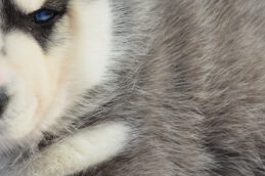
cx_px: 4
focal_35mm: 156
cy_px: 38
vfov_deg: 8.7
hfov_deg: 13.0
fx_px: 1148
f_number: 10
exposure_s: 1/250
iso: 200
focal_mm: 45
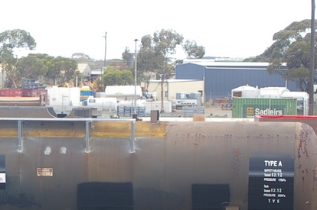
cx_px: -21
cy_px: 184
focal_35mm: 232
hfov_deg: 8.8
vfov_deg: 5.9
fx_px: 2040
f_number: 6.7
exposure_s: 1/90
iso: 200
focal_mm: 50
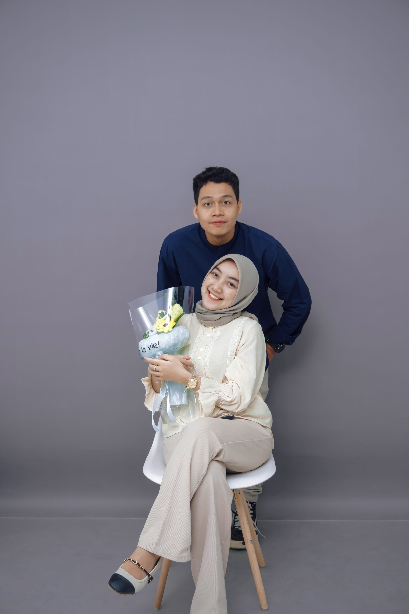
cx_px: 204
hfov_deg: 30.8
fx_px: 741
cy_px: 307
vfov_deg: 45.0
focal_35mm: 44
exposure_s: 1/100
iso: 200
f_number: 5
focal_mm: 29
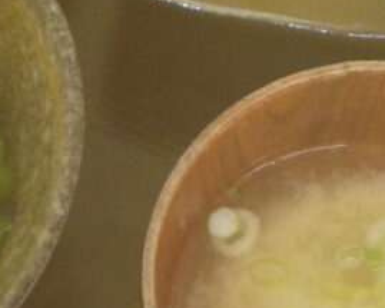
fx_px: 1481
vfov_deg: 11.9
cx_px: 57
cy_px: 191
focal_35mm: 130
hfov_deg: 14.7
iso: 200
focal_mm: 6.3
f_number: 3.5
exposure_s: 1/30
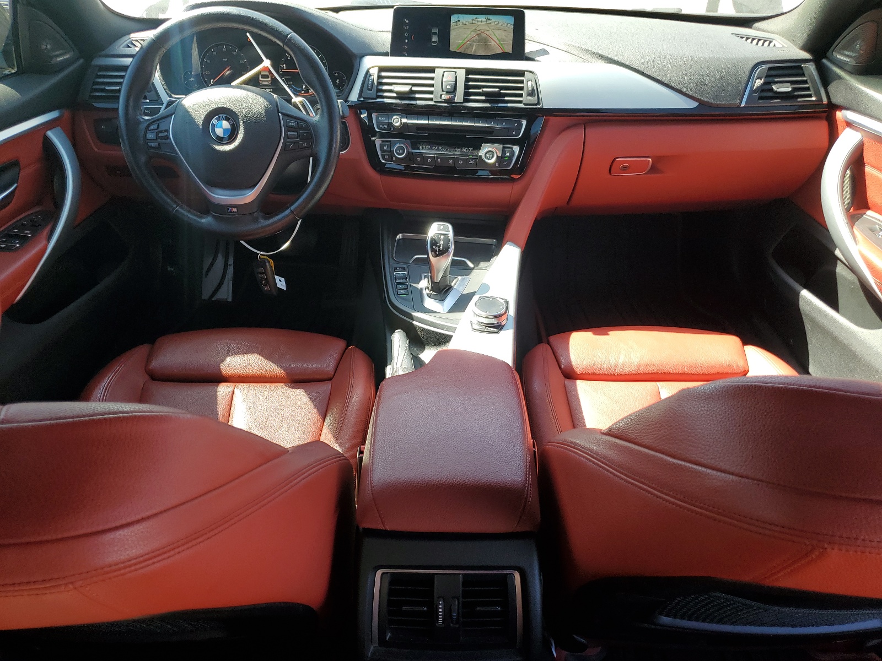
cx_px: 441
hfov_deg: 67.3
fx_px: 662
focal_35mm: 26
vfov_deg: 53.1
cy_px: 330
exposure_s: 1/185
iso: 50
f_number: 1.5
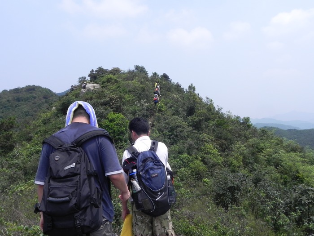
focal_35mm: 29
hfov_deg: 61.7
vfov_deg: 48.2
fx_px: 263
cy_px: 118
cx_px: 157
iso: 160
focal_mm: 5.2
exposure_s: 1/338
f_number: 7.1
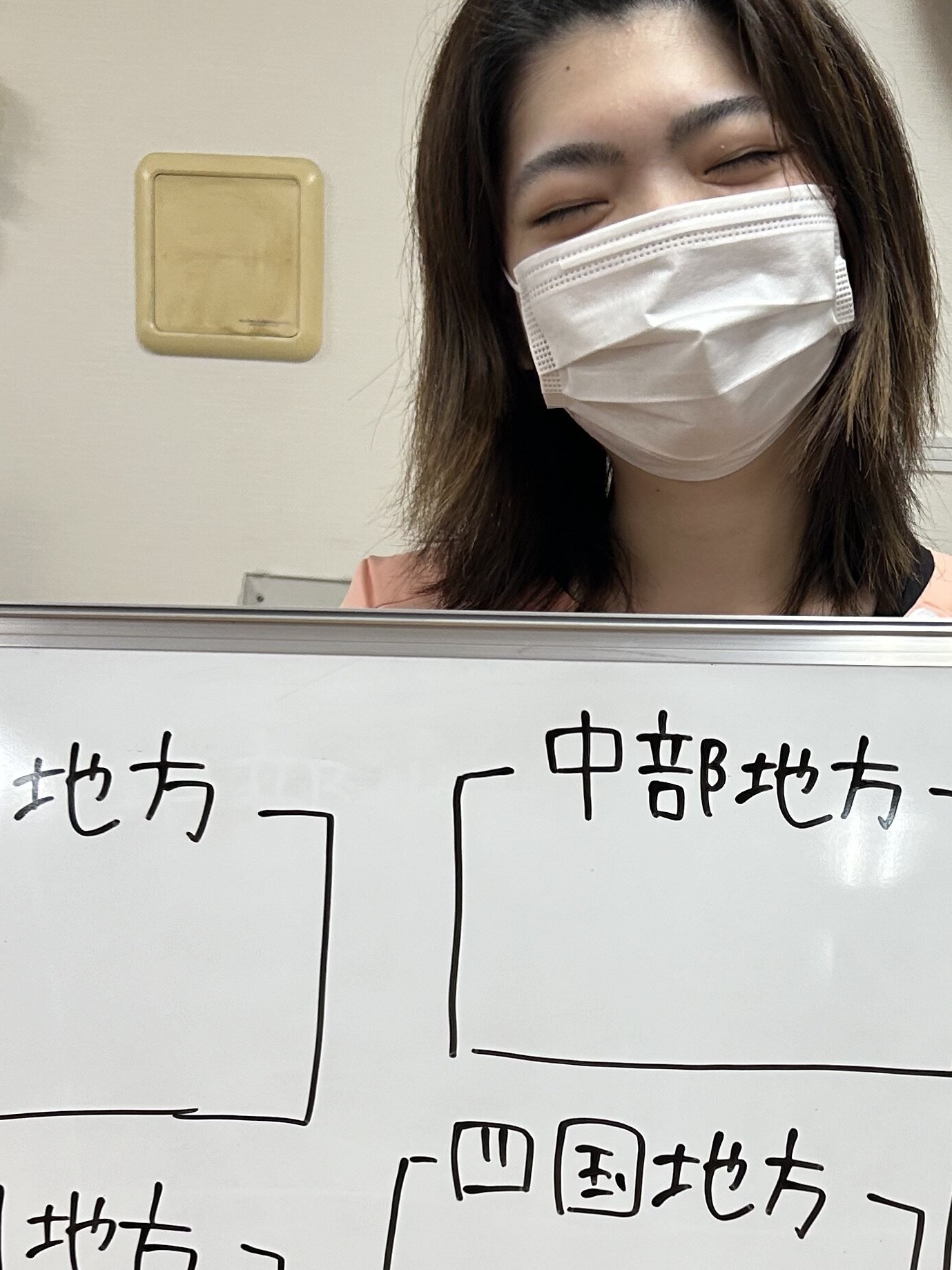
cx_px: 711
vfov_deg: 33.0
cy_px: 970
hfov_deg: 25.4
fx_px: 2090
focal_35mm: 57
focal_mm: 5.7
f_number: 1.5
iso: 100
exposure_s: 1/120
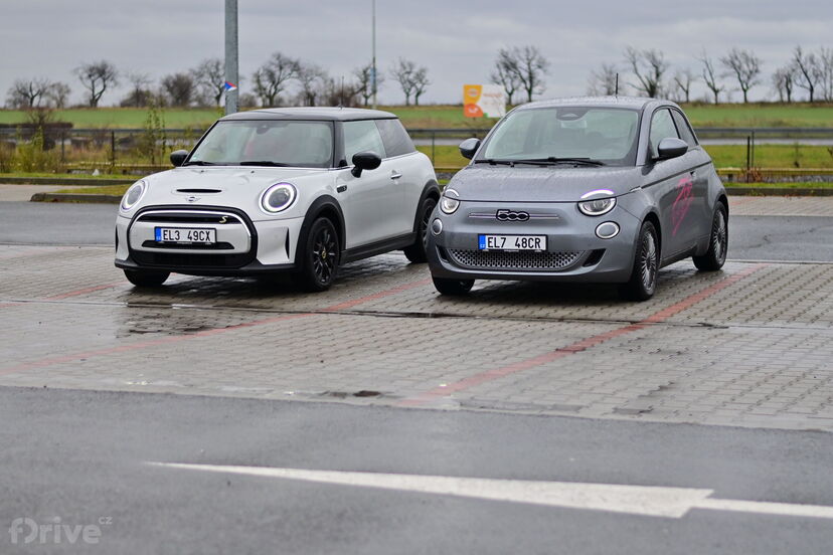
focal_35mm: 75
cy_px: 278
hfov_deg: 27.0
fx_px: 1735
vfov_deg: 18.2
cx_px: 416
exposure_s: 1/1600
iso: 400
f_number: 1.8
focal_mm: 50
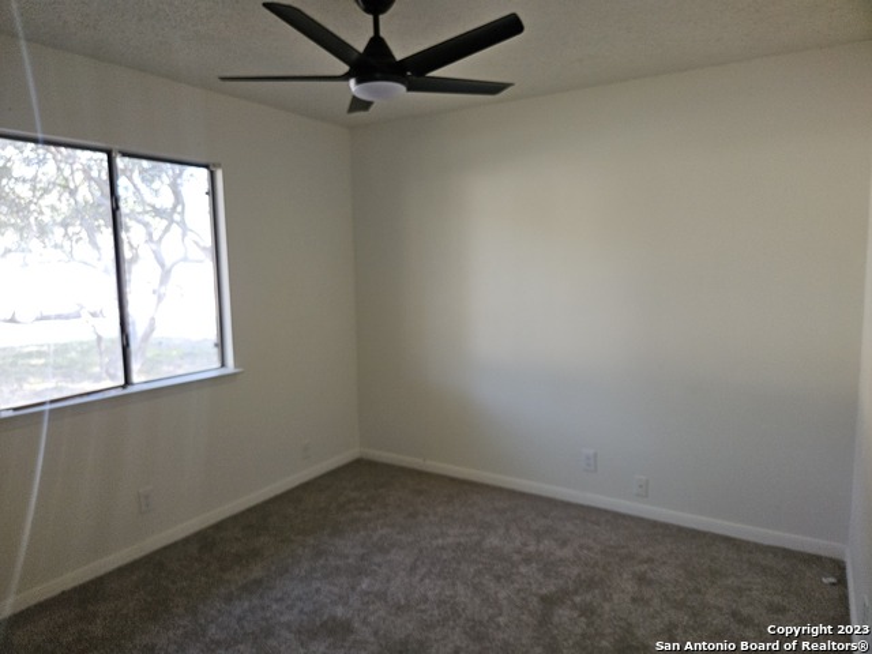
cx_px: 436
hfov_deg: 73.9
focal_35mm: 23
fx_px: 579
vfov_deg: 58.9
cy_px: 327
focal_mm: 5.4
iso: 80
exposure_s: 1/60
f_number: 1.8
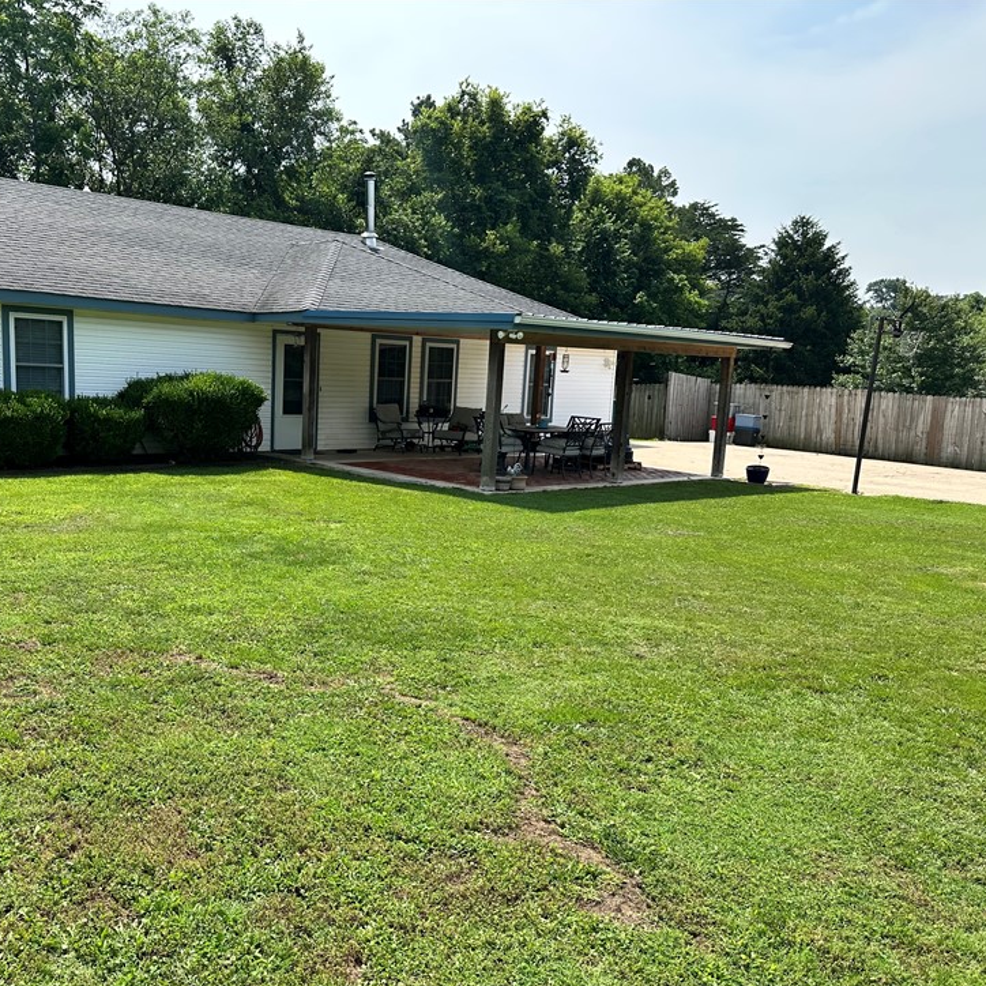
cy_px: 520
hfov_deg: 53.0
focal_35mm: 30
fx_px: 967
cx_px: 328
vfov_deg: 54.0
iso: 80
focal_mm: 6.86
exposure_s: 1/2809
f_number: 1.78
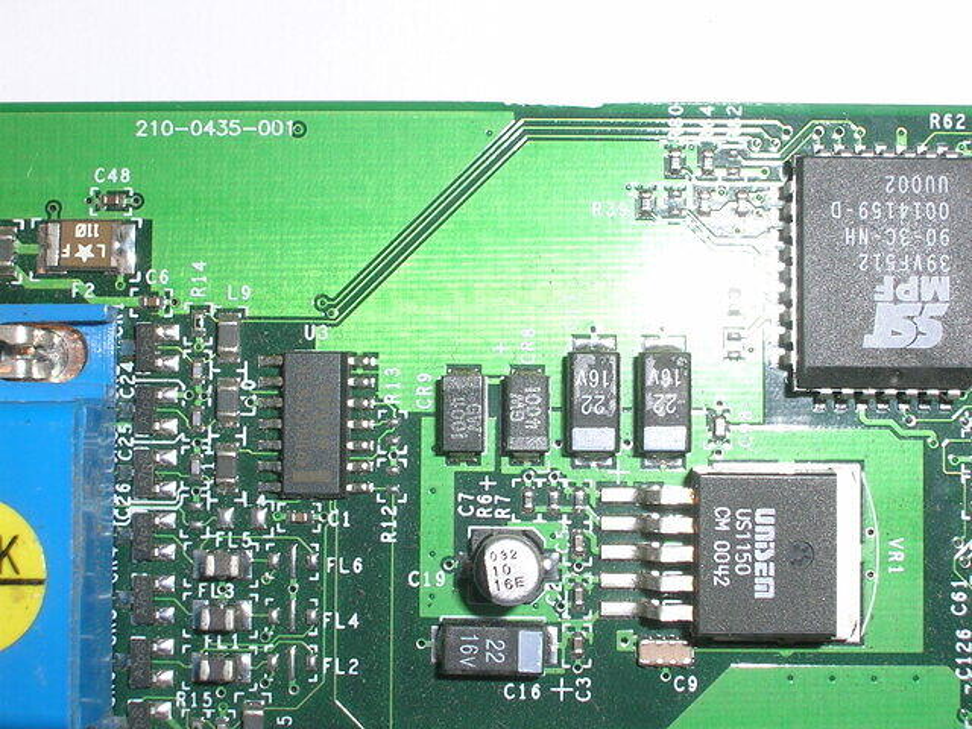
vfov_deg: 20.2
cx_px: 486
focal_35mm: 73
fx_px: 2050
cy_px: 364
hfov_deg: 26.7
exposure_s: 1/60.1
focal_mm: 11.1
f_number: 6.5
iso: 50
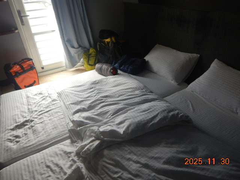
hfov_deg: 71.6
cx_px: 120
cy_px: 90
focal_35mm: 24
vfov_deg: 56.8
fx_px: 166
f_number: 2.8
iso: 125
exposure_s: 1/30
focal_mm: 4.3
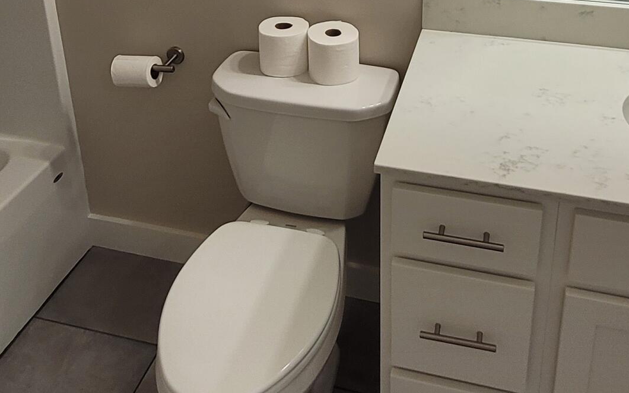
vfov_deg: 29.5
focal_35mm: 39
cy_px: -41
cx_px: 339
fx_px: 668
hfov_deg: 50.3
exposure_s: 1/60
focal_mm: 1.74
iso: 80
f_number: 2.2
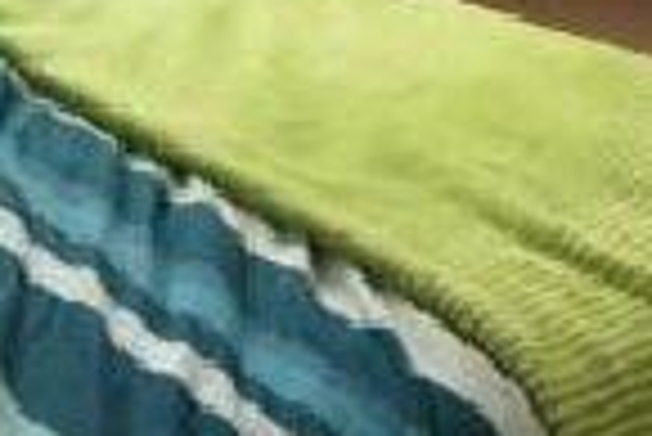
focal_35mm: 104
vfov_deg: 12.4
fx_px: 1885
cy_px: -258
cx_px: 31
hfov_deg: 19.2
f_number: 2.2
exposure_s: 1/30
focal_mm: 4.15
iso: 80
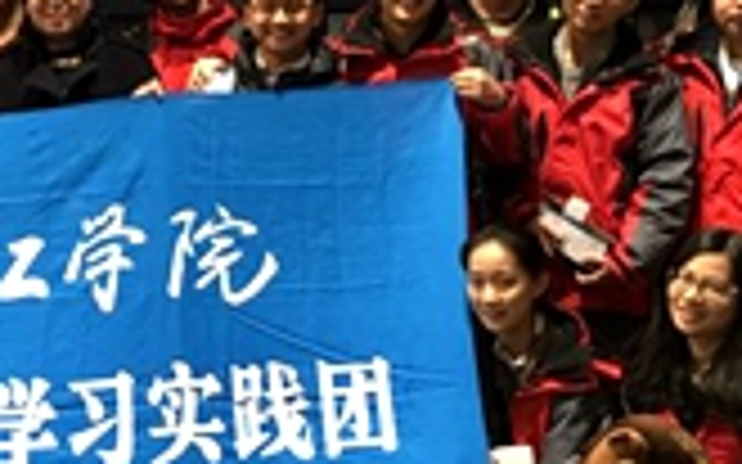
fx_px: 1698
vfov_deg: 15.5
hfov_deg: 23.8
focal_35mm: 84
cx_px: 31
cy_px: 167
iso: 64
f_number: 2.2
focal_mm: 4.15
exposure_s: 1/17
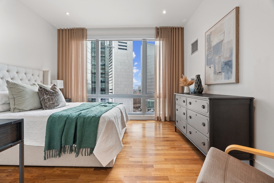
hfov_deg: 96.7
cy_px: 92
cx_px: 137
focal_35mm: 16
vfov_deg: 73.8
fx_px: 122
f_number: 9
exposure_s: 1/5
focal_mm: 16
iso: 320
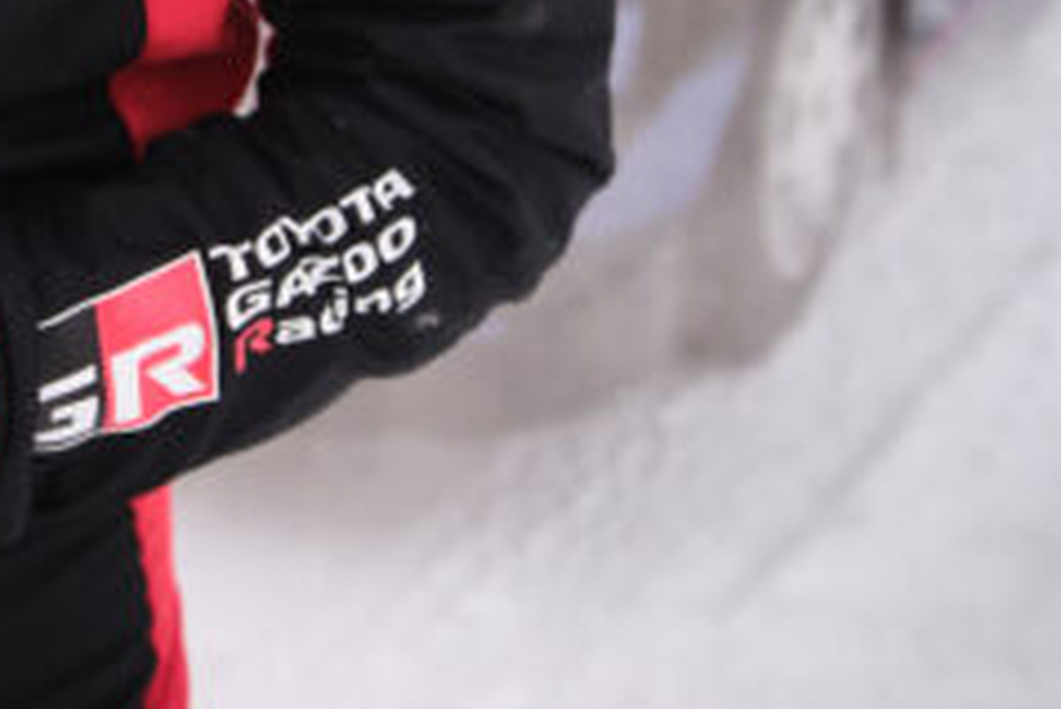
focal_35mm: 86
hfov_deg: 21.2
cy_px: -453
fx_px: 2536
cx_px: -348
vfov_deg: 14.5
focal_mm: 13
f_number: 1.4
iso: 200
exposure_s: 1/1000
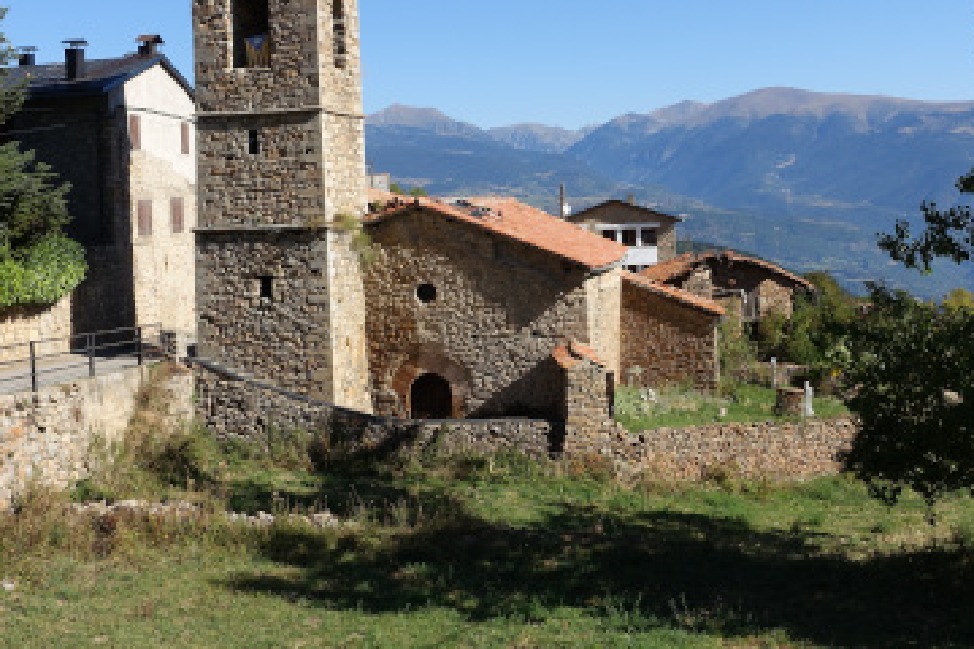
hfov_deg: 39.5
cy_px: 231
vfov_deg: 26.9
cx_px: 430
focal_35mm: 50
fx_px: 1353
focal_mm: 13.16
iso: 125
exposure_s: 1/500
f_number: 5.6
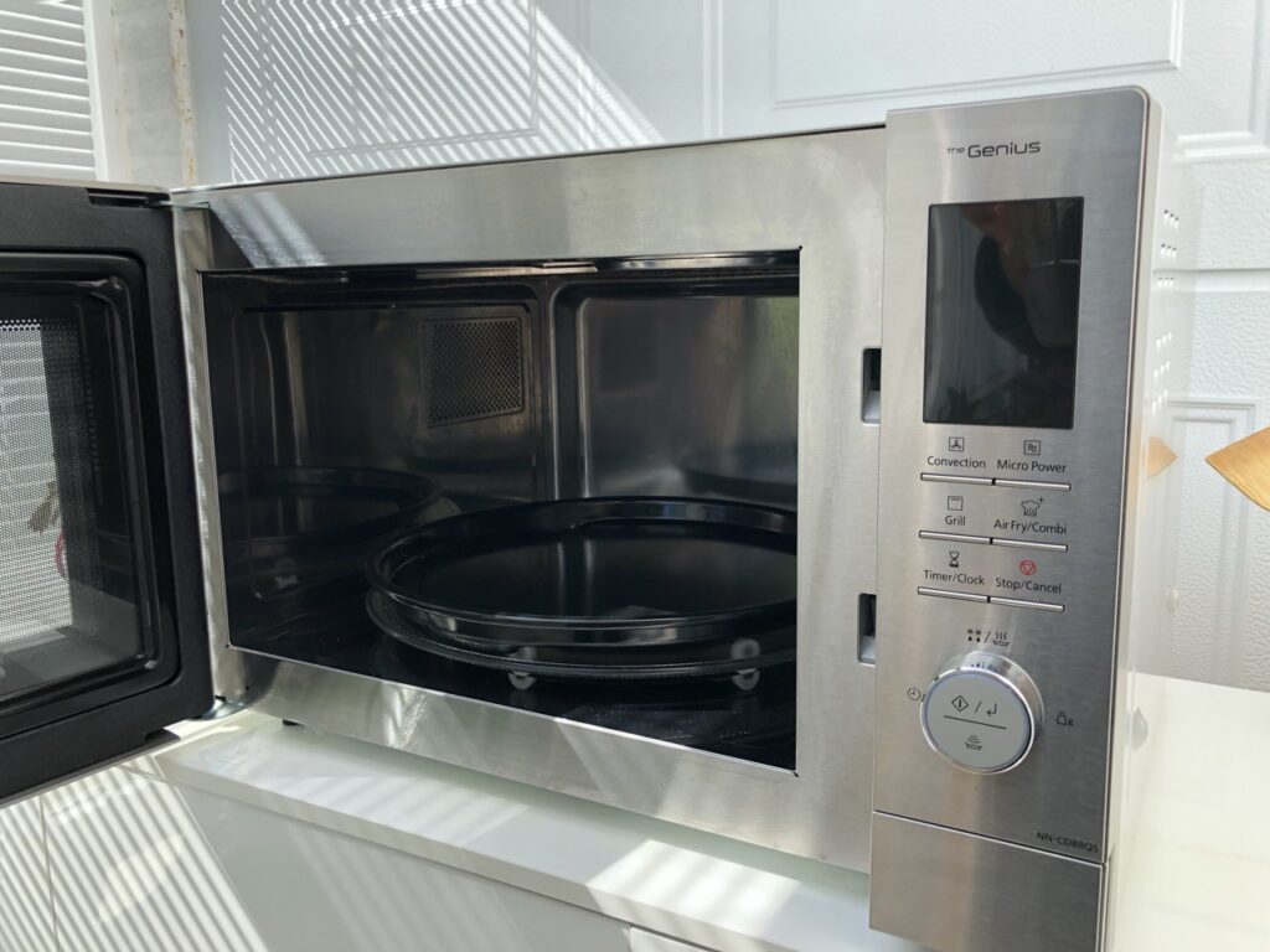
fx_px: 1027
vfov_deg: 49.7
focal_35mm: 28
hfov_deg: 63.4
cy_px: 476
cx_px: 635
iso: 20
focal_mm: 4
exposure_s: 1/326
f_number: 1.8
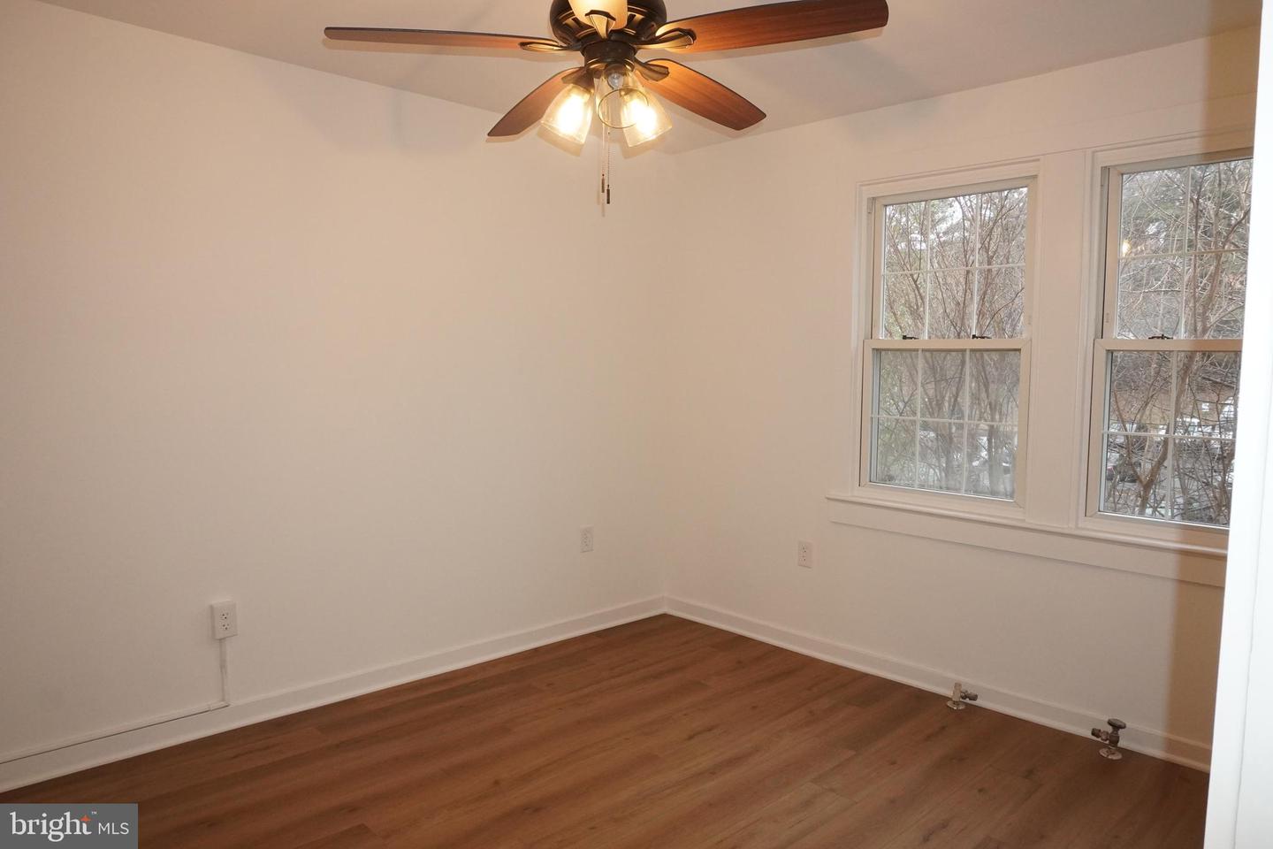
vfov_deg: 50.4
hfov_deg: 70.4
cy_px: 424
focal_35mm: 26
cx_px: 636
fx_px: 902
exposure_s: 1/60
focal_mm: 17
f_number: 9
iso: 2000
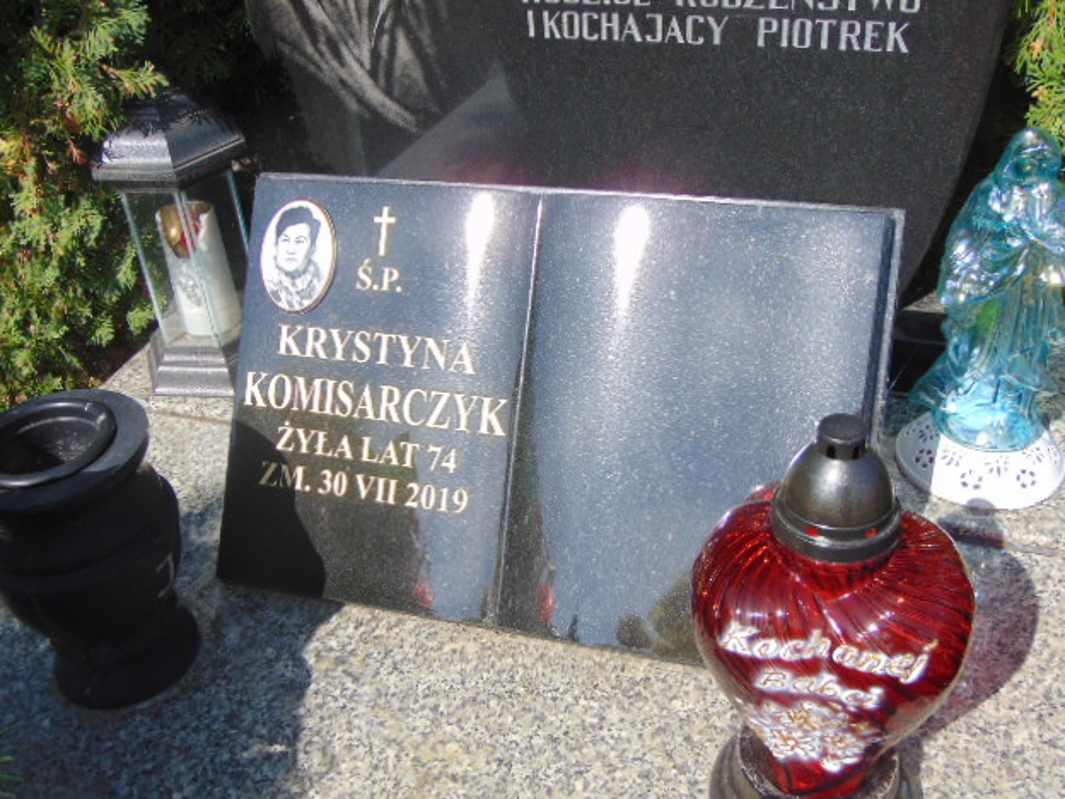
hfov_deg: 46.8
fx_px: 1231
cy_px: 400
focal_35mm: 40
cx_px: 532
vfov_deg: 36.0
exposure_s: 1/800
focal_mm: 6.9
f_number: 3.3
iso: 80
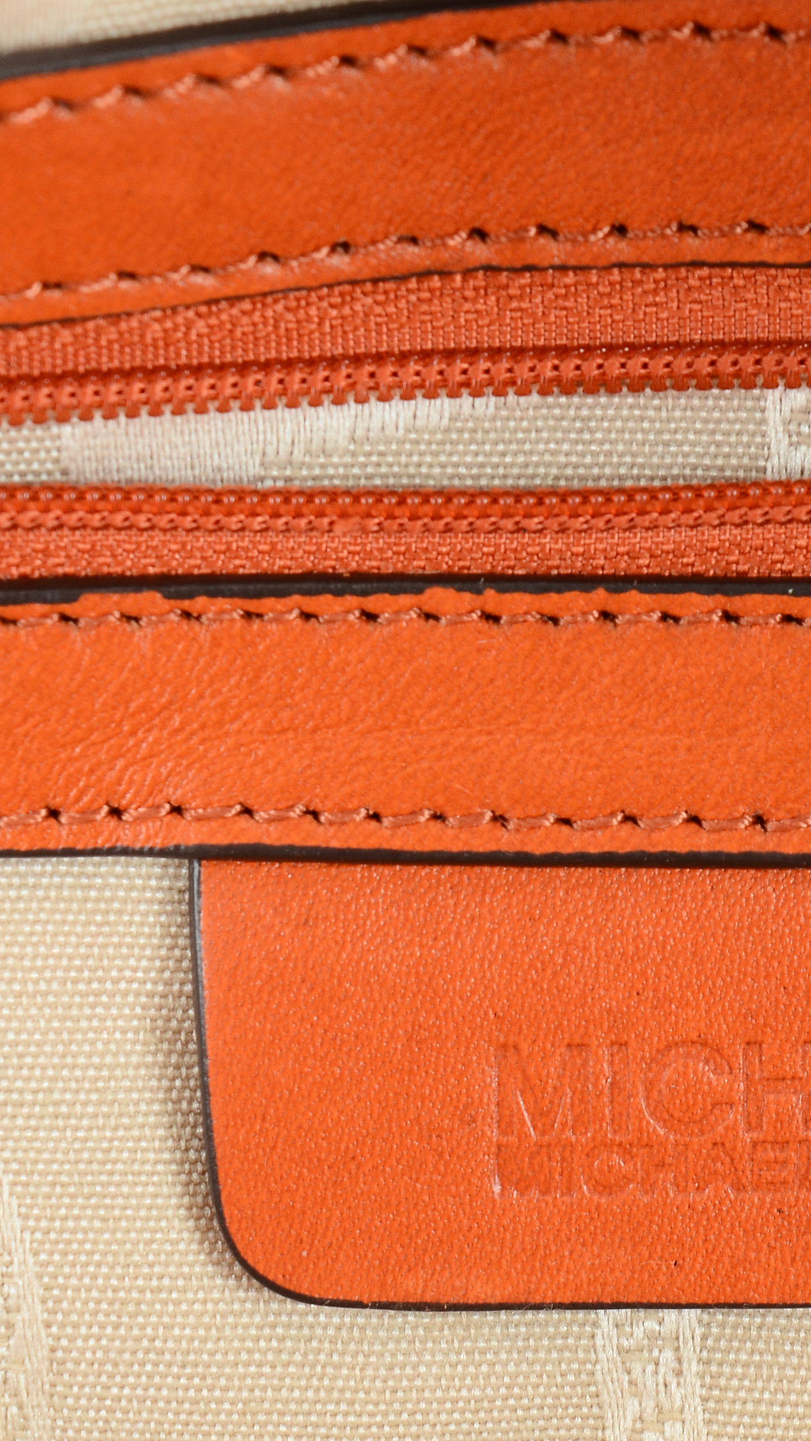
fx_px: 5000
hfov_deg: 9.2
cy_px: 720
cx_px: 778
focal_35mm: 131
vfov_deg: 16.4
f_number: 10
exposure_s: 1/60
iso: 320
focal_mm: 55
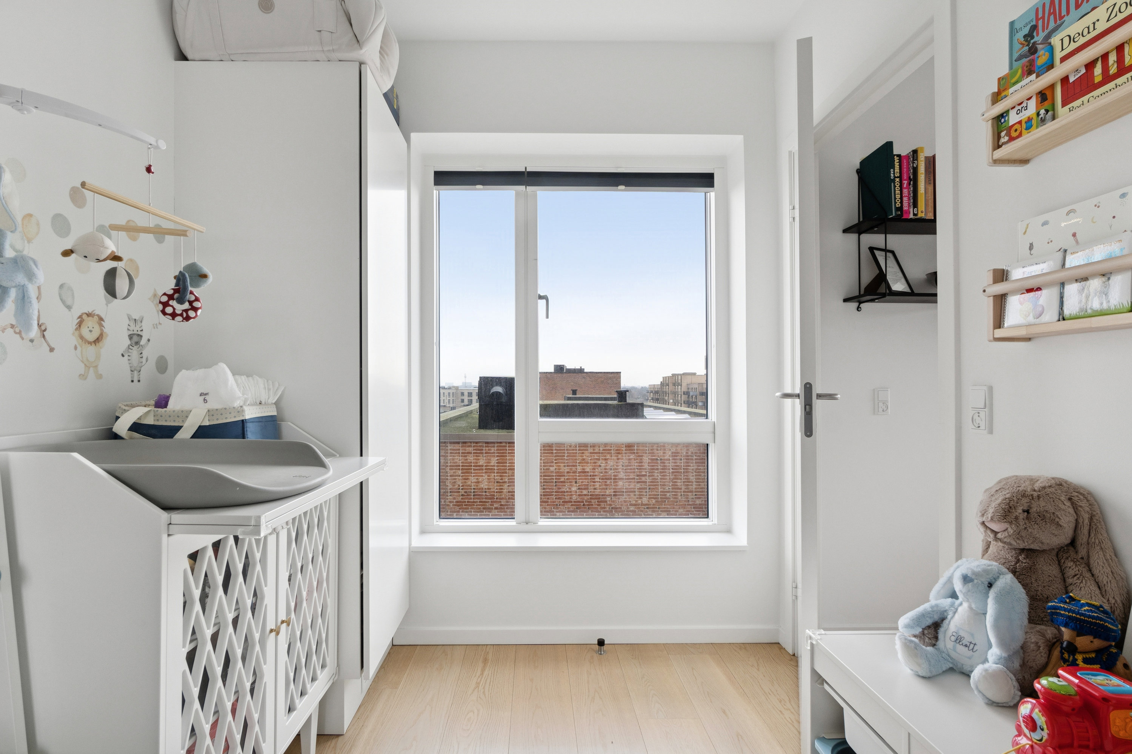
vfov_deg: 67.4
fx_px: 566
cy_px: 377
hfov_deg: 90.0
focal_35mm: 18
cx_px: 566
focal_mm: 12
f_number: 8
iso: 500
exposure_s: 1/60
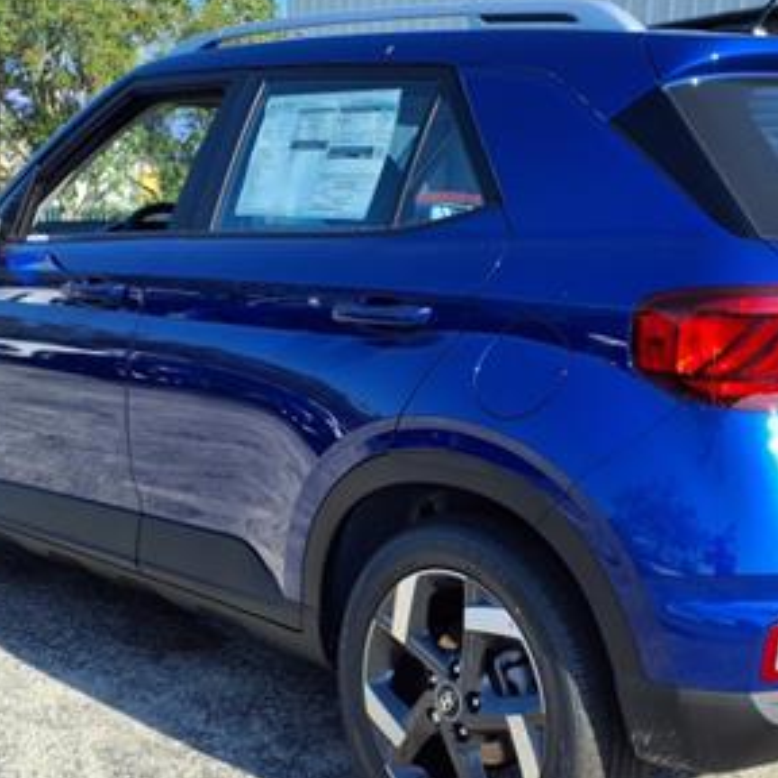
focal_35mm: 53
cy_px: 411
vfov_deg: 32.2
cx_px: 481
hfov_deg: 32.1
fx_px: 1348
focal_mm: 3.58
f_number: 1.9
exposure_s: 1/1000
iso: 40
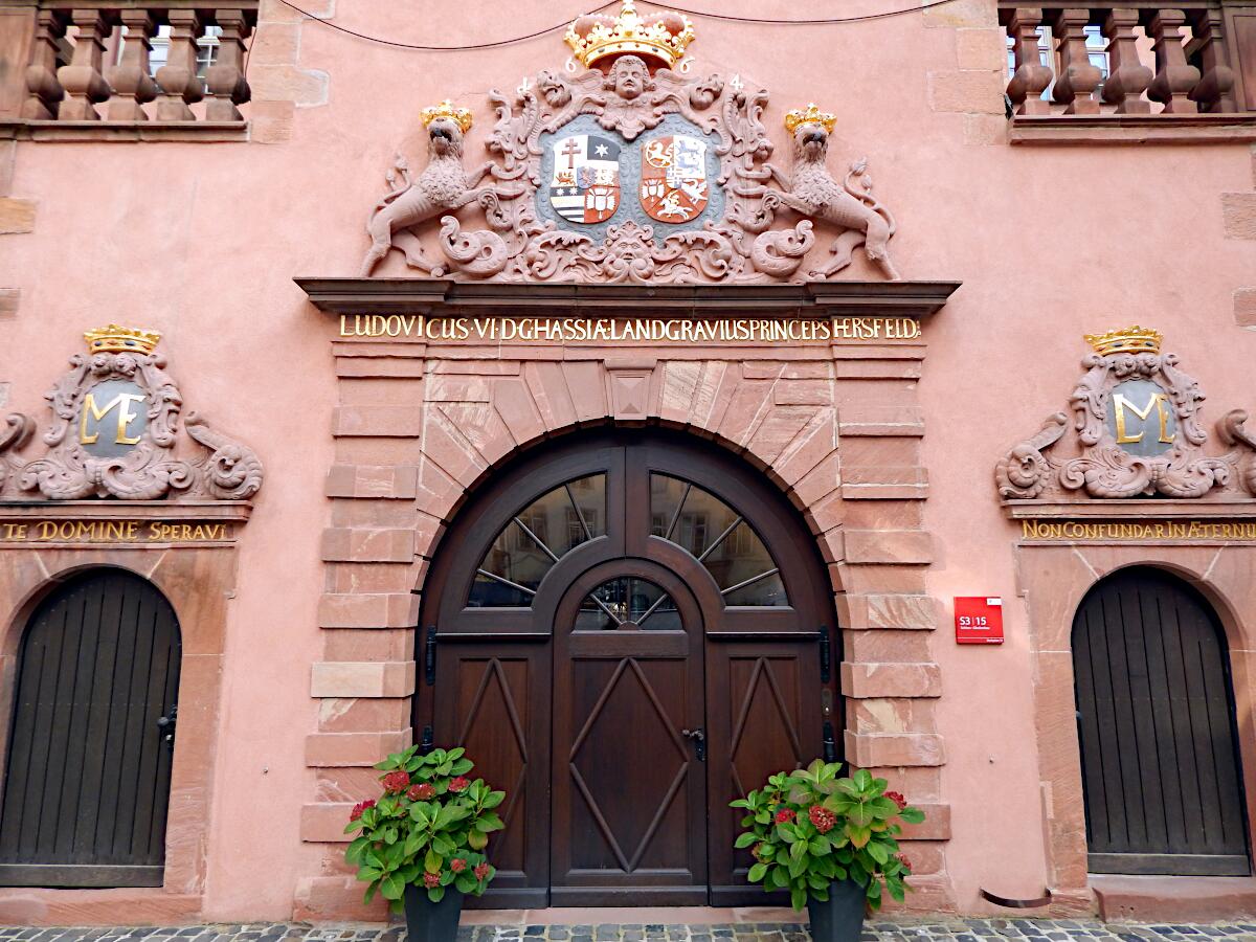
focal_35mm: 23
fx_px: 835
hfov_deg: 73.9
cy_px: 471
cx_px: 628
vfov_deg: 58.9
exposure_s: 1/200
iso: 125
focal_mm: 4
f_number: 3
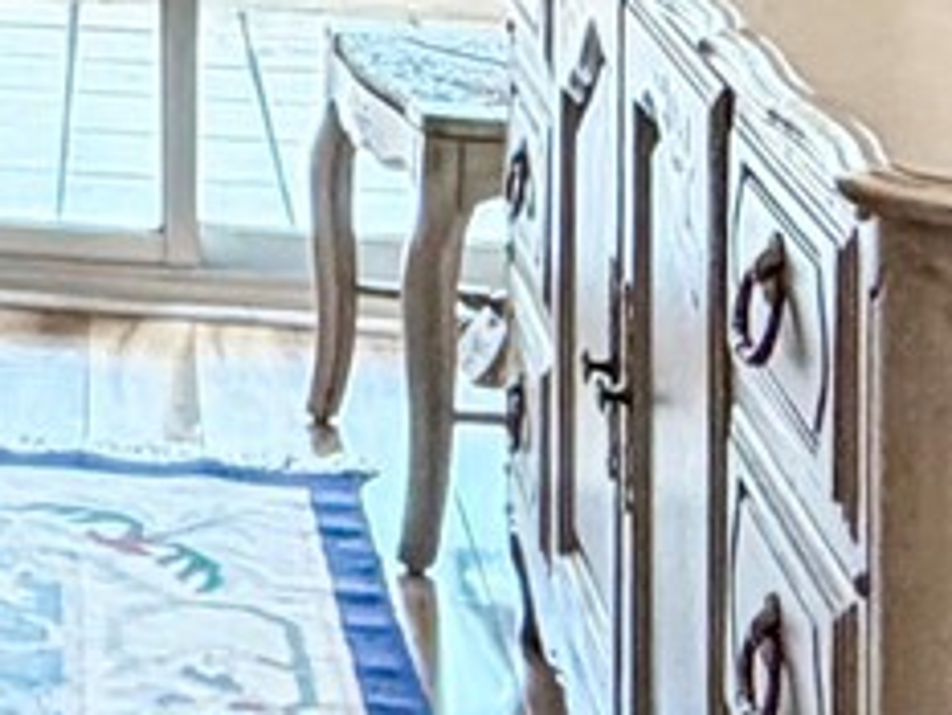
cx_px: -719
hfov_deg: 17.1
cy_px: 454
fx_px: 2642
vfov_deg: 15.4
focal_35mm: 96
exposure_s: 1/60
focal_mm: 2.22
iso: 250
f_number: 2.2
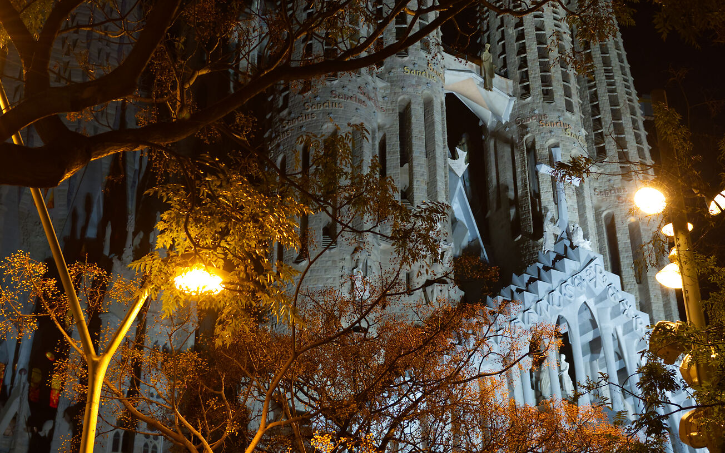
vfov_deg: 21.6
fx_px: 1186
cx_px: 364
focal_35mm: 60
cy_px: 150
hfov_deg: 34.0
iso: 1600
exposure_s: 1/80
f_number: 3.5
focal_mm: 32
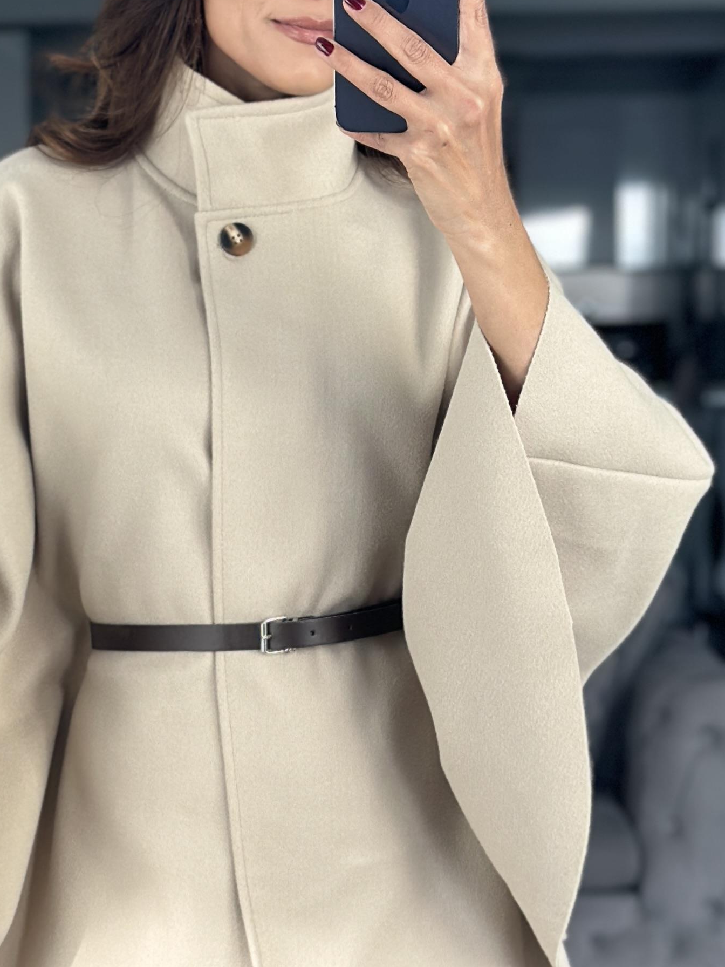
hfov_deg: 13.7
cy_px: 614
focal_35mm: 108
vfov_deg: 18.2
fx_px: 3016
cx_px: 215
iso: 80
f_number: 1.78
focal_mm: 6.86
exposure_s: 1/131
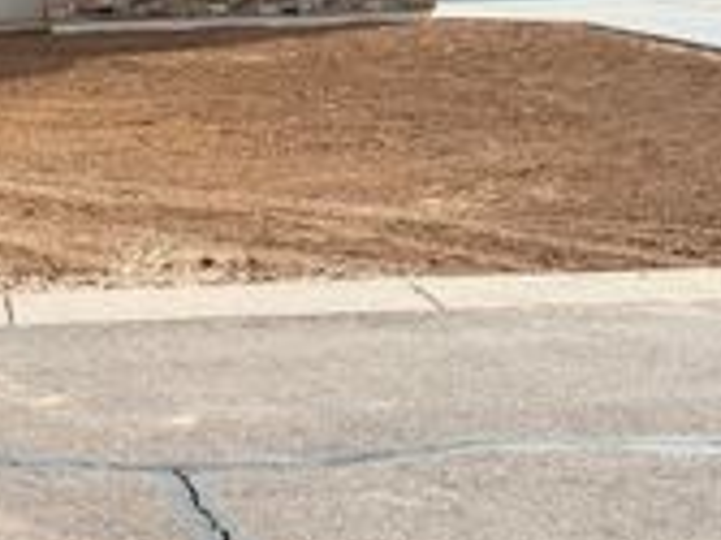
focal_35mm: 72
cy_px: 32
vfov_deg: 19.9
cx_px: 9
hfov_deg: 25.8
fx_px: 1499
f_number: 1.78
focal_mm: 6.76
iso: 100
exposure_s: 1/1812
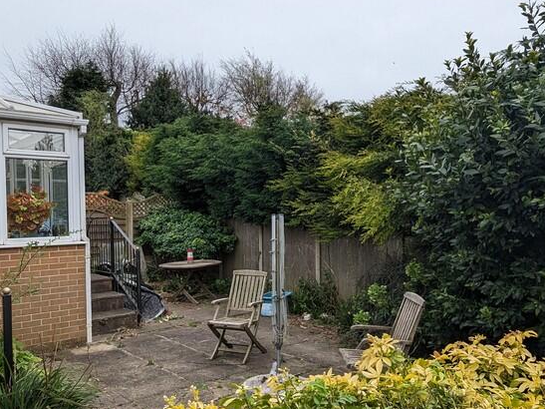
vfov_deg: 46.7
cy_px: 232
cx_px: 267
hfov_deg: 60.0
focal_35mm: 30
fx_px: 472
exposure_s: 1/543
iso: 52
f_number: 2.2
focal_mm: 2.35
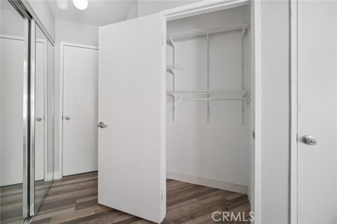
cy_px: 112
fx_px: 131
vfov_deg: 81.1
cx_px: 168
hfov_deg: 104.3
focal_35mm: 14
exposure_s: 1/6
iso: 160
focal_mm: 9
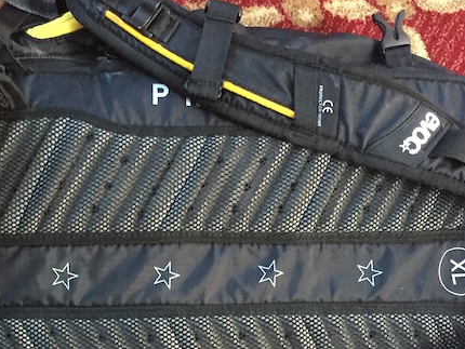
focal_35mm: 69
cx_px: 118
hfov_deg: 27.8
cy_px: 292
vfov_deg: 21.0
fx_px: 927
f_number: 2.2
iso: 250
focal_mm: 4.15
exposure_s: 1/20
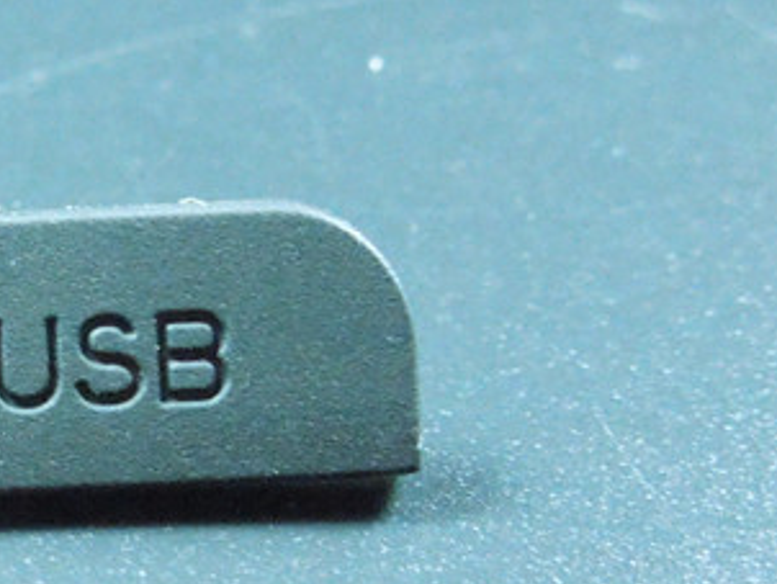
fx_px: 3212
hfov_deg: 13.4
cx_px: -131
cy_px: 440
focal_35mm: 143
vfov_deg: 10.4
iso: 3200
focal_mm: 9.8
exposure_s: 1/100
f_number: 4.2
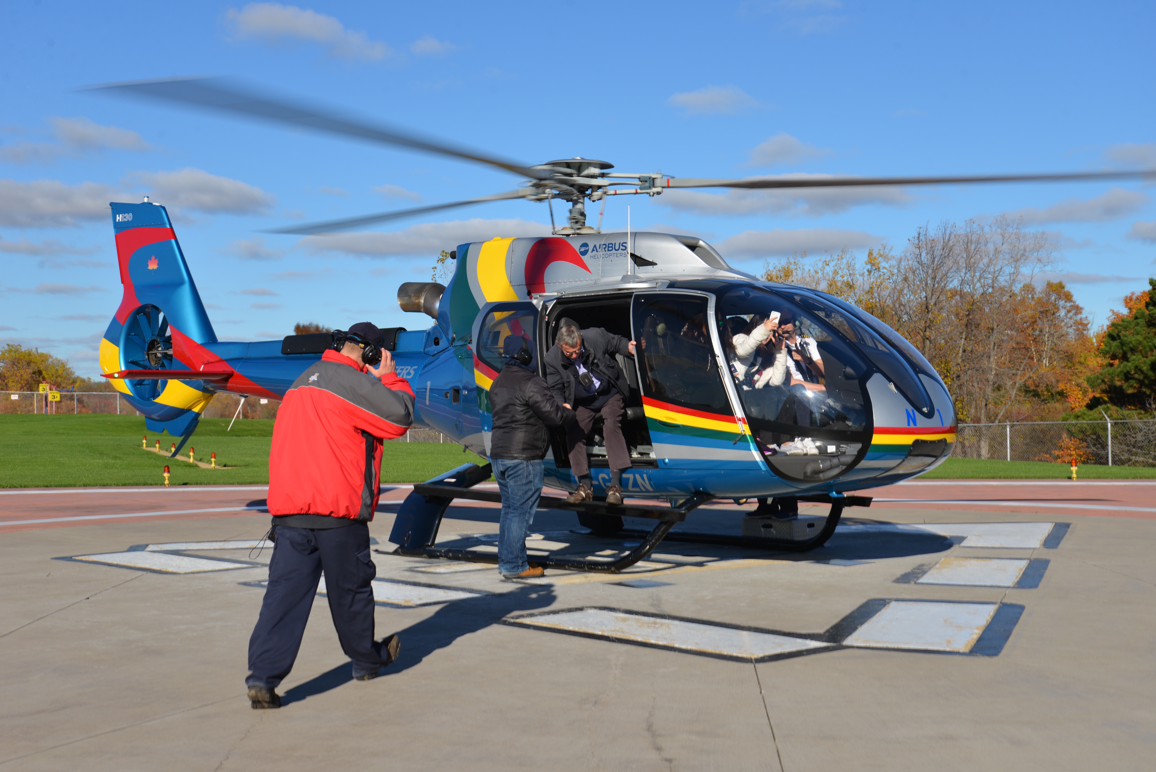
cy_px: 386
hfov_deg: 38.2
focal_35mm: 52
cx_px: 578
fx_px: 1670
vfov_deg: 26.0
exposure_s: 1/250
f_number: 8
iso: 100
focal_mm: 52
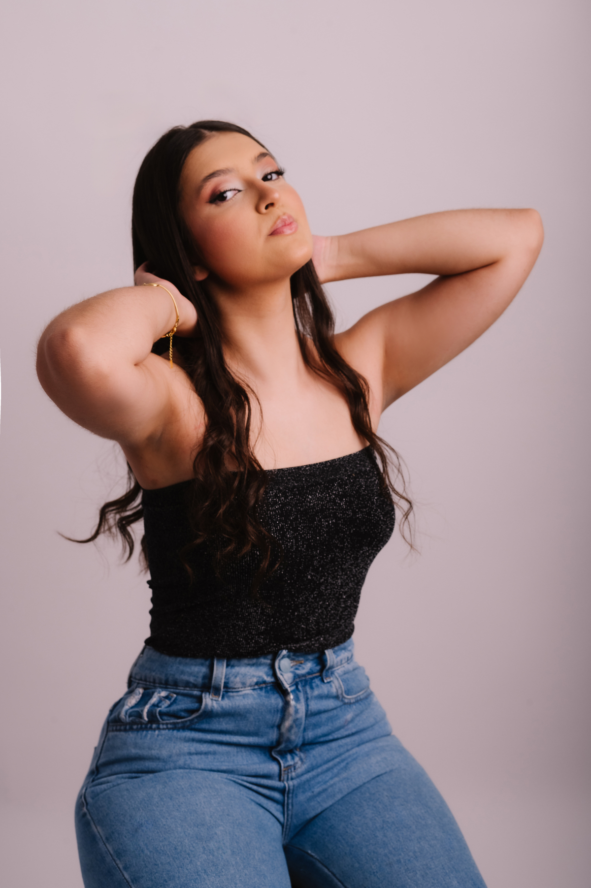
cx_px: 296
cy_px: 444
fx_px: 1233
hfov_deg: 27.0
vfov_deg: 39.6
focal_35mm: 50
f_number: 8
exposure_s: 1/200
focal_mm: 50
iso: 250
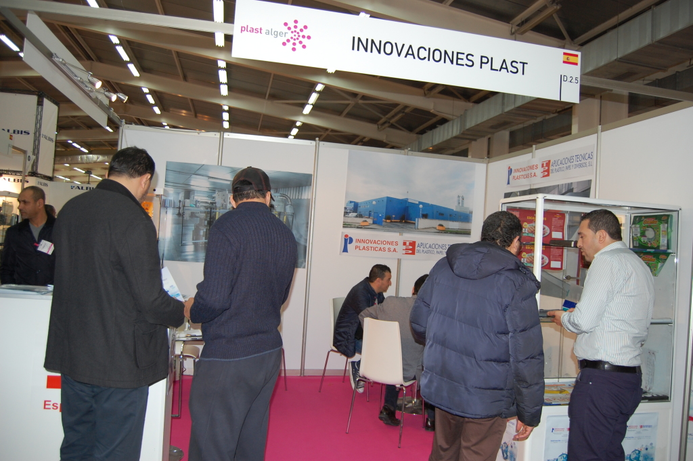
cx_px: 346
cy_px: 230
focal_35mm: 27
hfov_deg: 67.4
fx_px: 519
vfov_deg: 47.8
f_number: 3.5
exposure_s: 1/60
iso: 400
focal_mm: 18
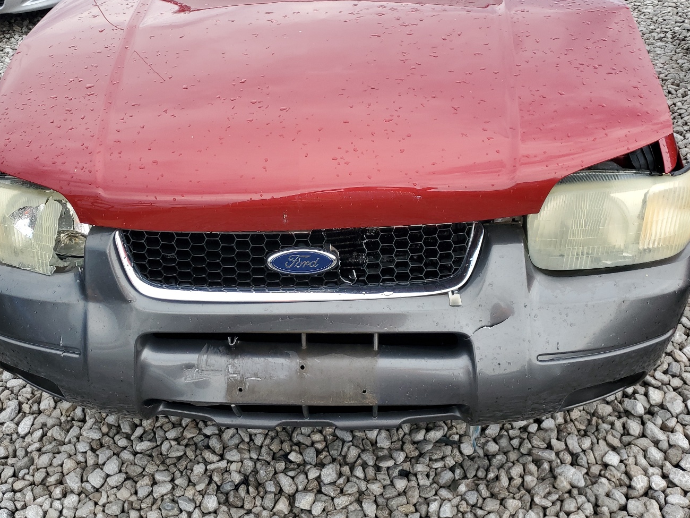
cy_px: 205
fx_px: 638
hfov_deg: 56.6
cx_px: 301
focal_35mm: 32
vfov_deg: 43.9
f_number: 1.5
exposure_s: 1/625
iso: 50
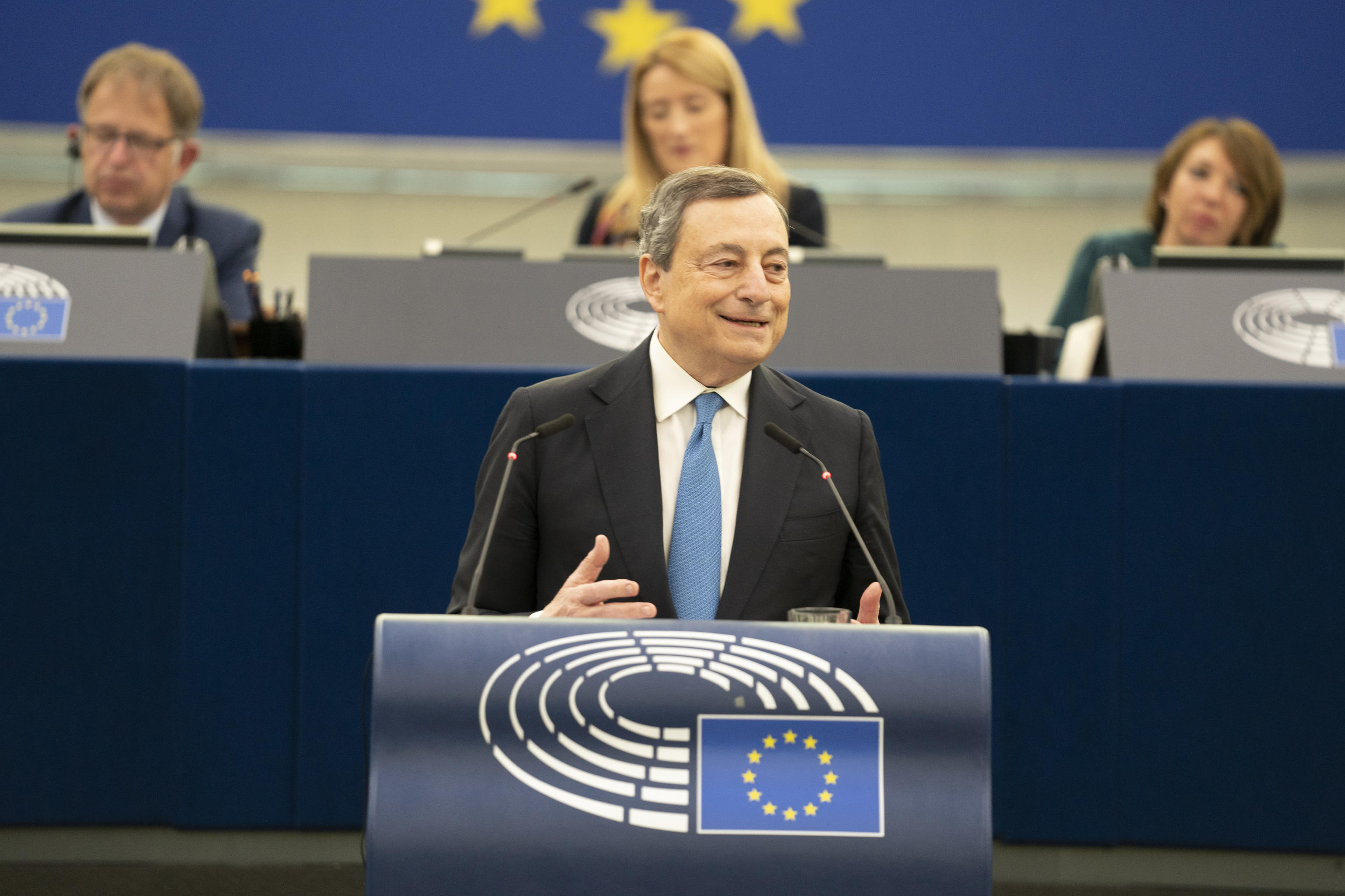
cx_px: 672
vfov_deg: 6.9
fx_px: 7472
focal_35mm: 200
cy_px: 448
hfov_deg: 10.3
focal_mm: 200
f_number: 2.8
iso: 2000
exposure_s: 1/320
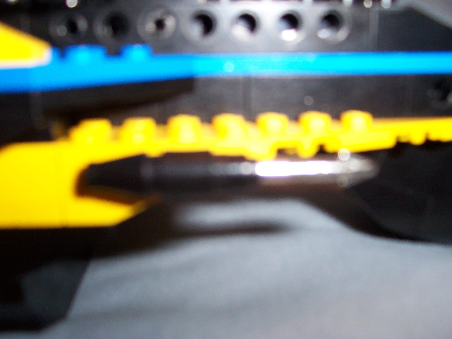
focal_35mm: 37
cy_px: 170
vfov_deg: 38.7
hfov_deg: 50.1
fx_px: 483
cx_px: 226
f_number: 2.8
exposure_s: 1/60
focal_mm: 5.6
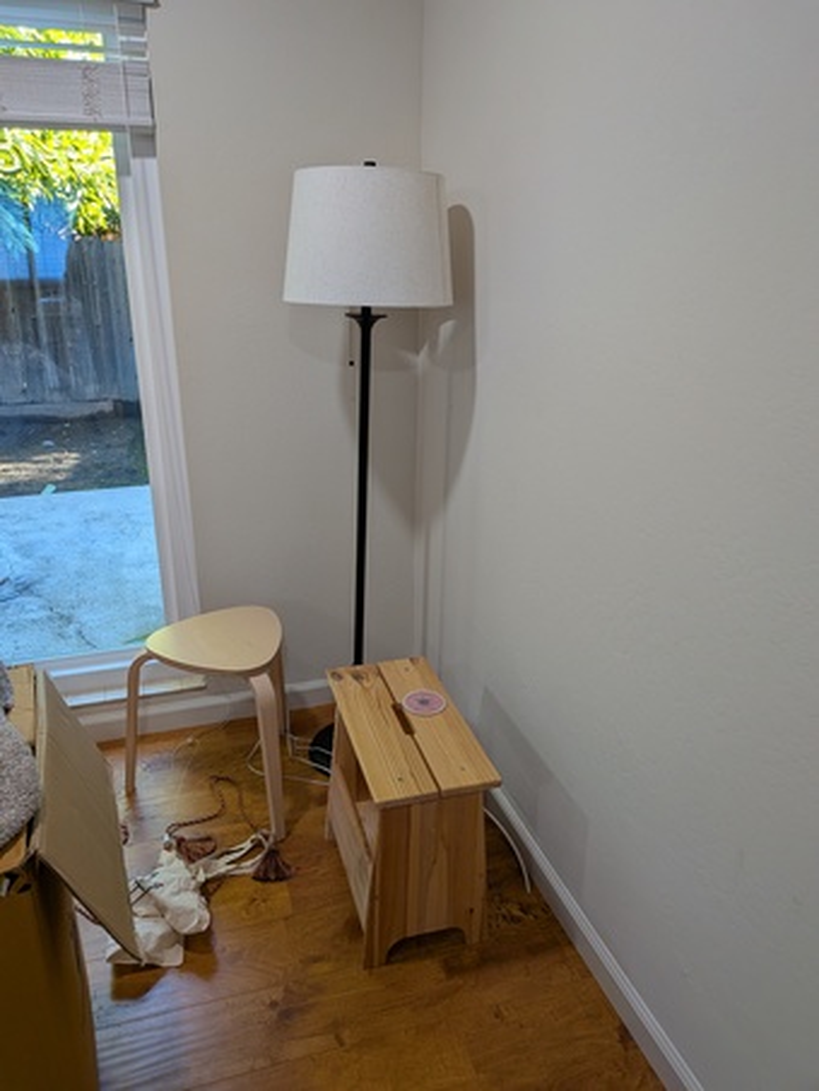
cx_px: 410
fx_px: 757
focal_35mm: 24
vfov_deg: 71.6
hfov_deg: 56.8
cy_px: 546
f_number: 1.7
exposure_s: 1/100
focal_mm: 4.53
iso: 101
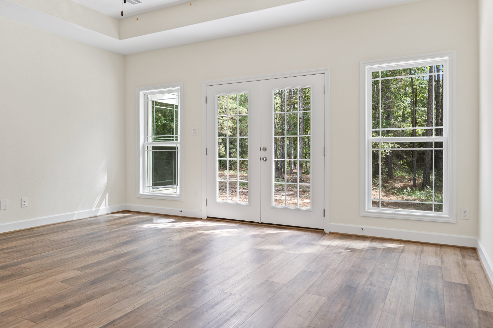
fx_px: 329
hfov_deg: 73.7
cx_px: 246
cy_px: 164
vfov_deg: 53.1
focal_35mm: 24
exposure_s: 1/30
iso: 160
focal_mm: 16
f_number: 2.8
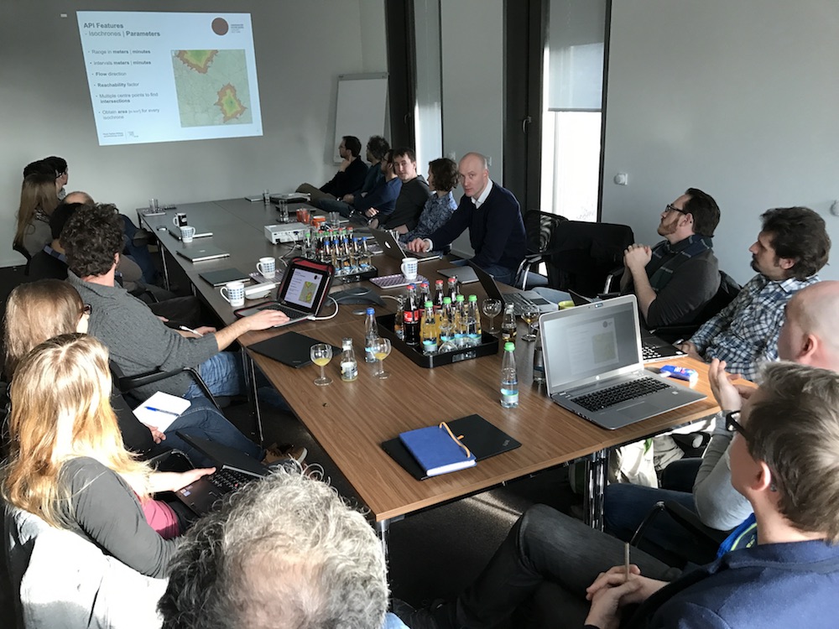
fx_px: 679
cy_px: 314
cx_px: 420
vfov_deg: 49.7
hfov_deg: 63.4
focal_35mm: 28
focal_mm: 3.99
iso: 32
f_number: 1.8
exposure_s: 1/30
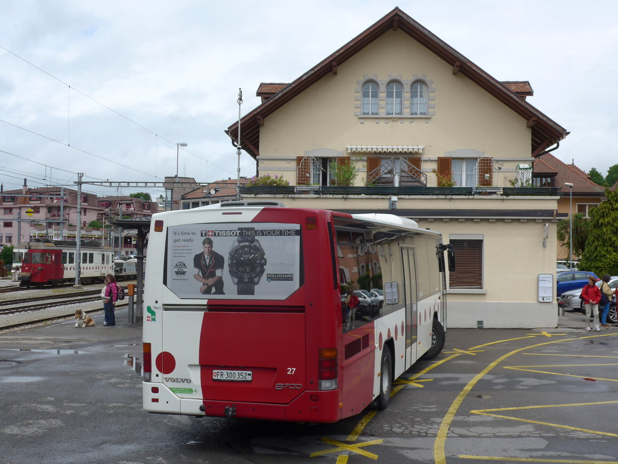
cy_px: 232
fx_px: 786
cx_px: 309
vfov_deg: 32.9
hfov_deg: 42.9
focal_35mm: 44
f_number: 2.8
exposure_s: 1/2000
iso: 80
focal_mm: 9
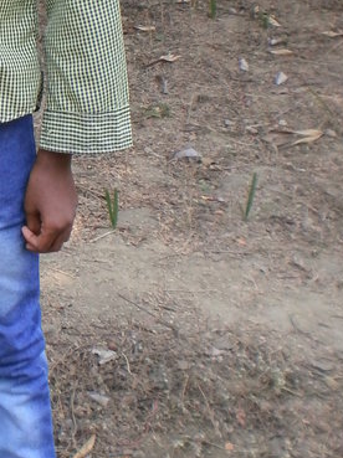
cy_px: 32
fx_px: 1323
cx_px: -50
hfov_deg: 14.4
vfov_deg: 19.3
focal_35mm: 100
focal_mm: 6.3
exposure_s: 1/80
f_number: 4.6
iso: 100
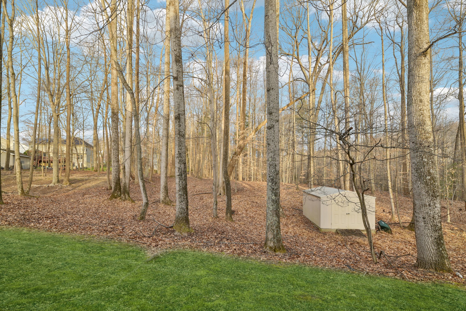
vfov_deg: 81.2
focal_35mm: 14
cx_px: 233
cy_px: 156
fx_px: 181
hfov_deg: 104.3
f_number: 8
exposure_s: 1/25
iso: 100
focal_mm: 14
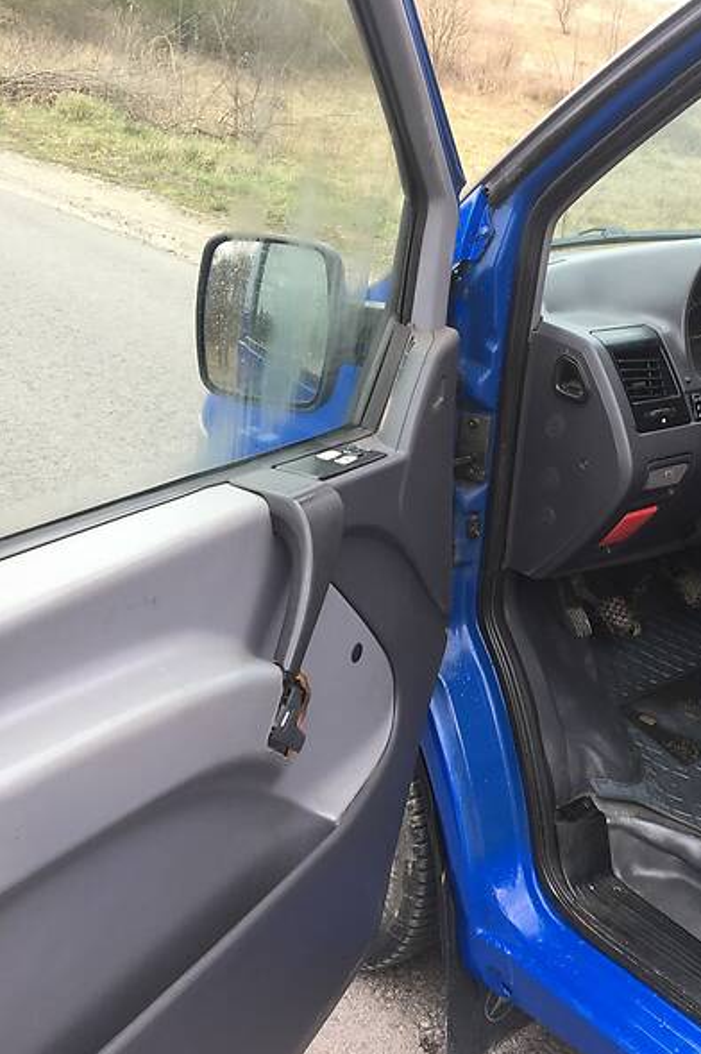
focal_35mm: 41
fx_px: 1199
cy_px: 531
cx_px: 628
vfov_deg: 47.4
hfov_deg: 31.1
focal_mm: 4.2
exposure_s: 1/162
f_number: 2.2
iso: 25
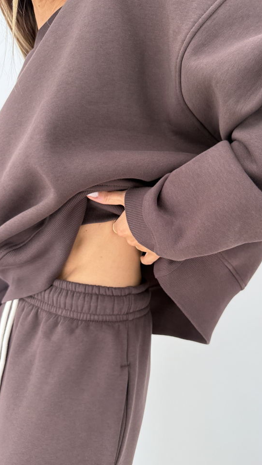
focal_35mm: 27
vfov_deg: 69.8
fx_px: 333
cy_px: 232
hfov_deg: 42.8
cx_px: 154
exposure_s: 1/121
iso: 160
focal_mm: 6.76
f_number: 1.78
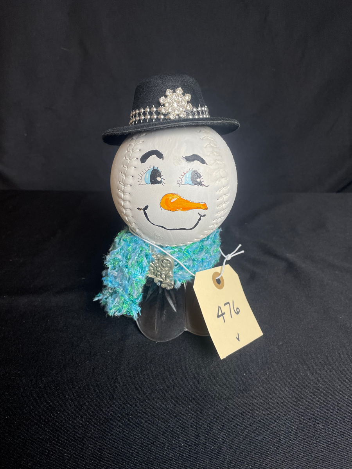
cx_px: 176
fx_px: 353
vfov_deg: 67.3
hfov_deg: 53.1
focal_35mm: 26
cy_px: 234
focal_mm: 4.2
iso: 80
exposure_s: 1/120
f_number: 1.6
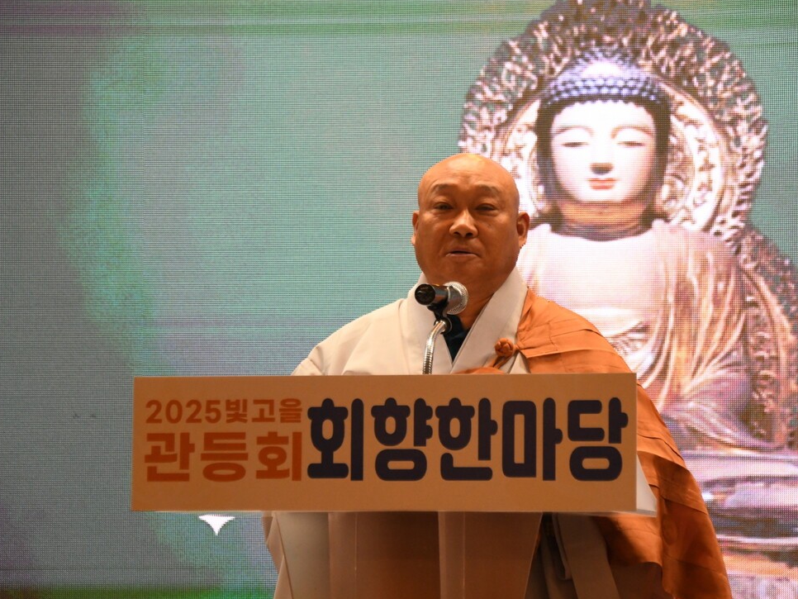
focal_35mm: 191
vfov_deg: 7.8
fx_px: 4404
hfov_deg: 10.4
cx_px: 439
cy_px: 332
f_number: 5.6
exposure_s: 1/160
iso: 4000
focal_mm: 150
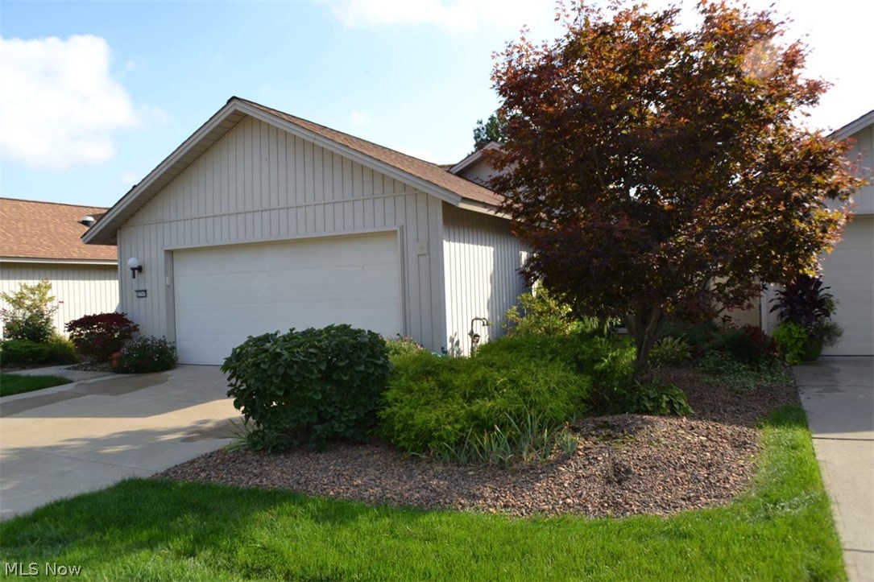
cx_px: 437
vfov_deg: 36.9
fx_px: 874
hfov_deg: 53.1
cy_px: 291
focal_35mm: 36
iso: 100
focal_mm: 24
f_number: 5.6
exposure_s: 1/200
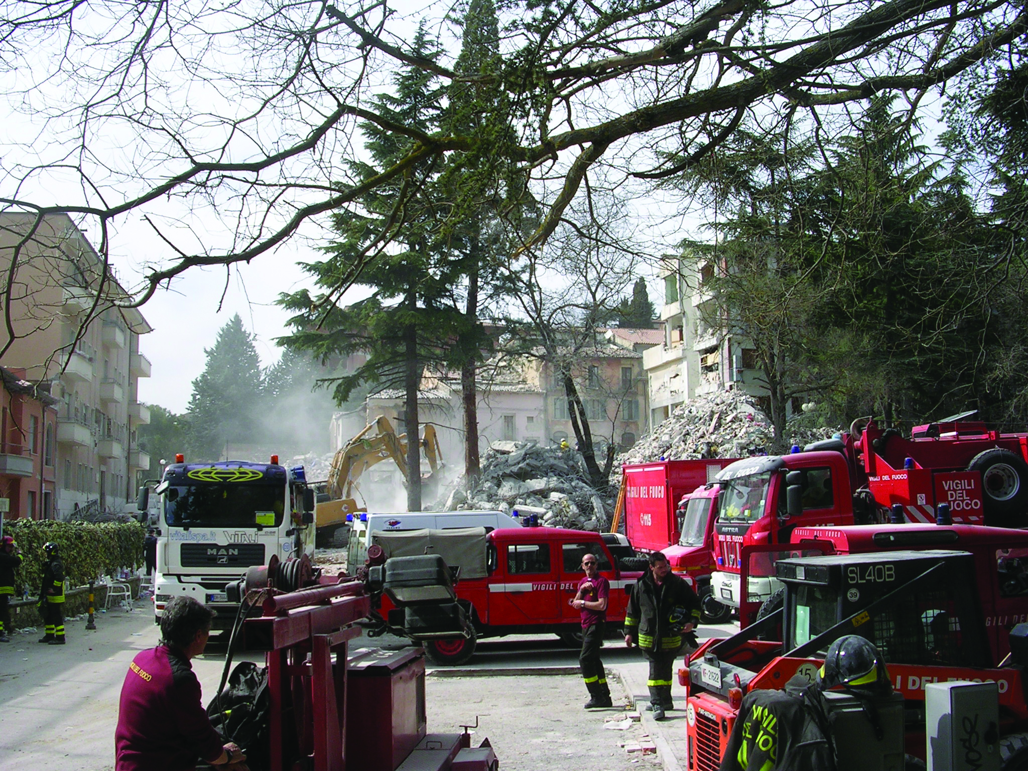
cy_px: 386
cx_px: 514
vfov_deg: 37.7
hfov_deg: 49.0
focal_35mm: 38
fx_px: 1128
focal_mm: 5.8
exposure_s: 1/246
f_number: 5.6
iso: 50
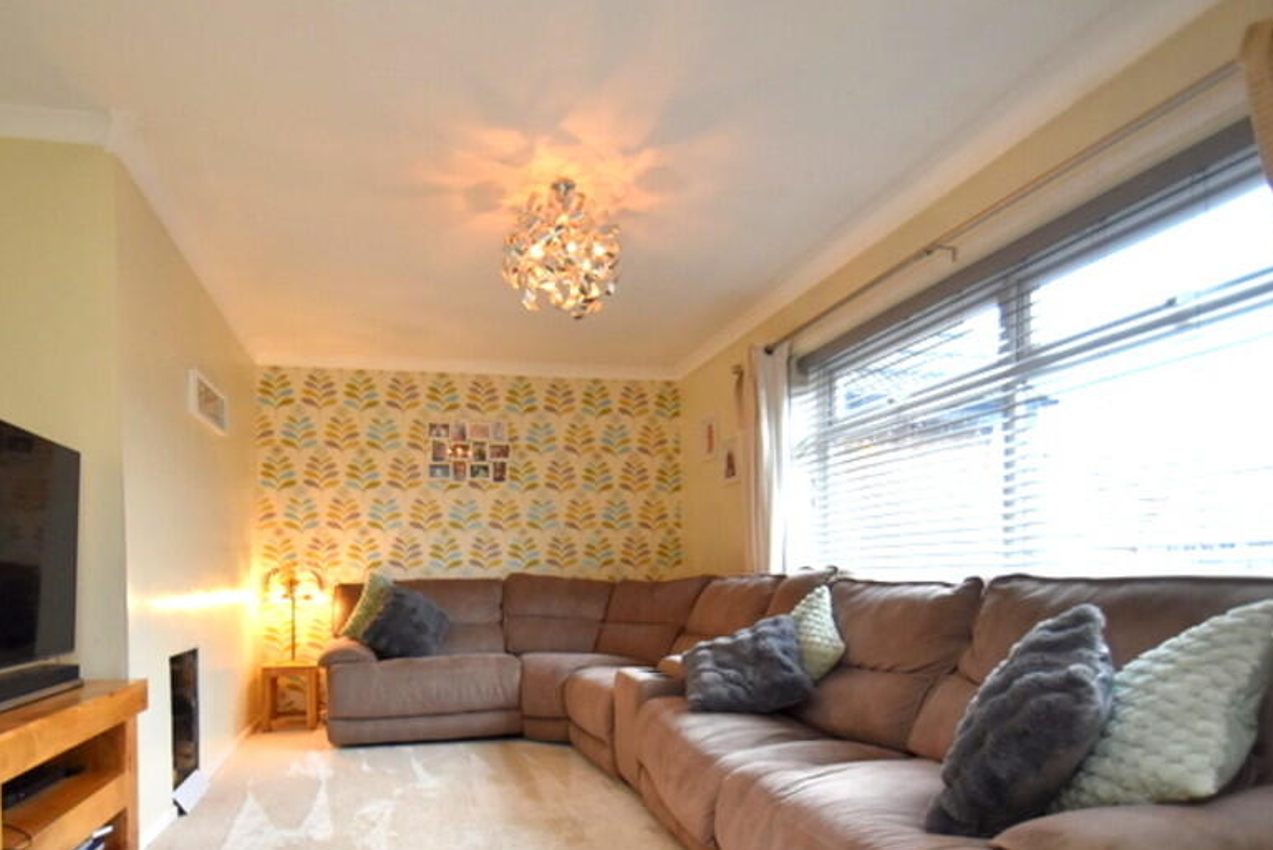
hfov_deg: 83.5
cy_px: 552
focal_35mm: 20
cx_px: 555
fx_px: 708
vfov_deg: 60.8
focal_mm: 10
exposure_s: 1/125
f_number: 3.5
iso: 800
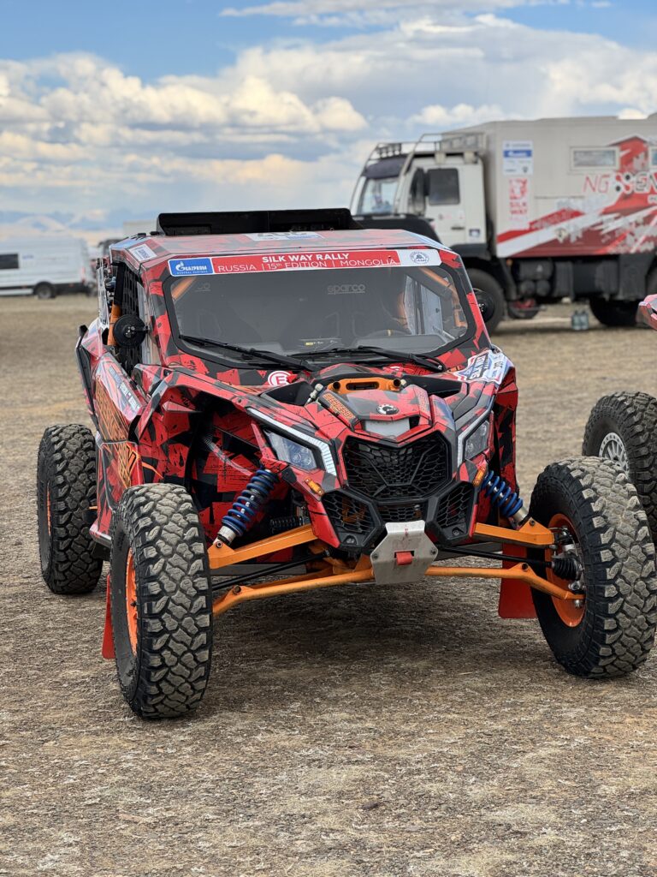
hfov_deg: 19.1
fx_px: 1949
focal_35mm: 77
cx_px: 328
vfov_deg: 25.3
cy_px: 438
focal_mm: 9
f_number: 2.8
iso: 25
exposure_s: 1/368
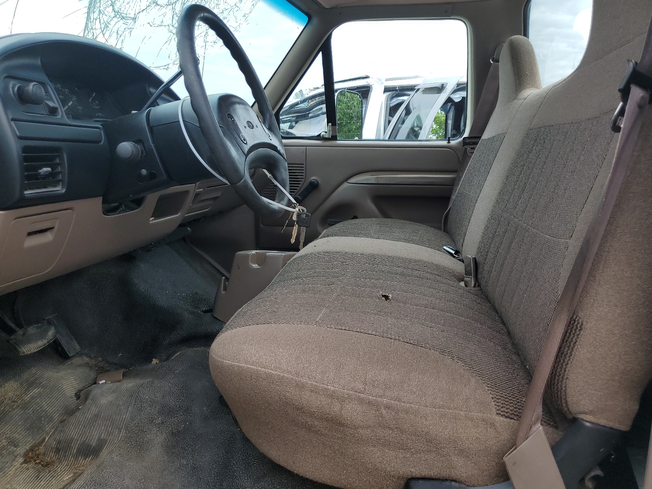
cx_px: 326
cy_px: 244
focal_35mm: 26
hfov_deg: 67.3
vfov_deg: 53.1
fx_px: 490
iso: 50
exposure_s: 1/1429
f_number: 1.5
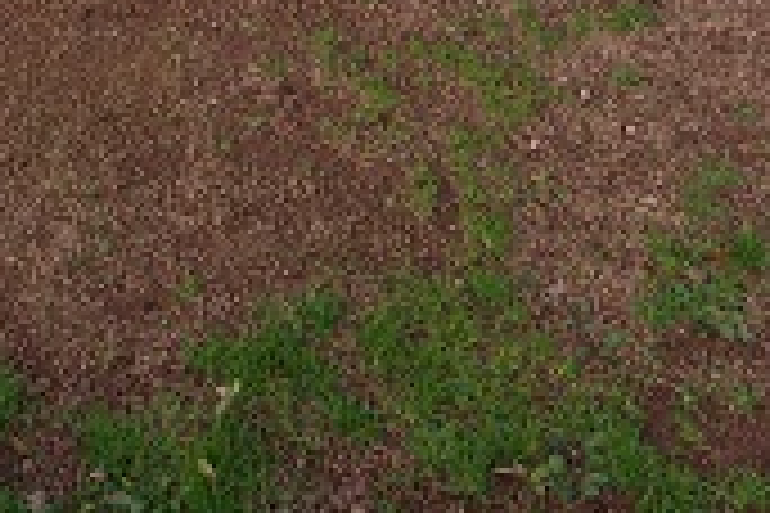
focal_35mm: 84
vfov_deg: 12.5
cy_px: -736
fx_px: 1797
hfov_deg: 24.2
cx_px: 360
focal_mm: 14
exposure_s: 1/125
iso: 100
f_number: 6.3
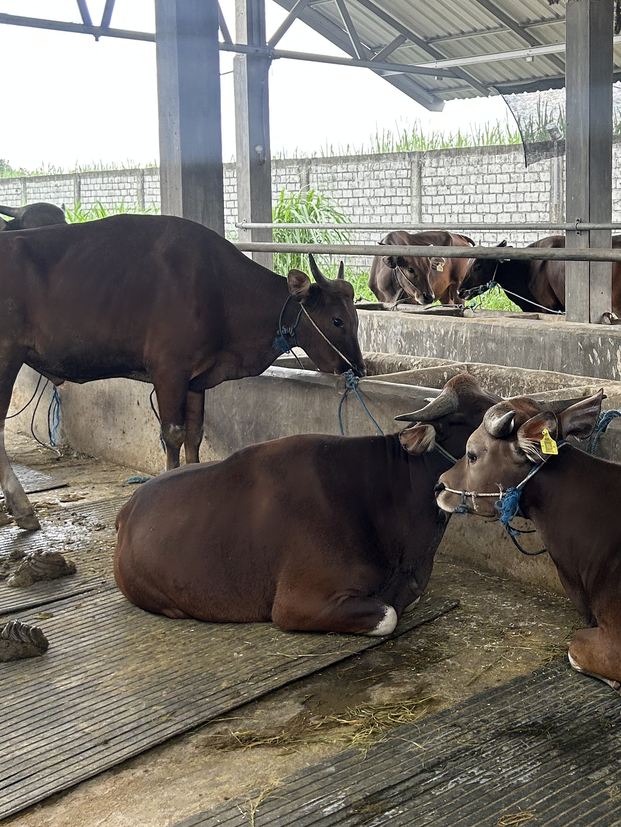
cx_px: 544
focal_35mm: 49
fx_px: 1172
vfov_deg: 38.8
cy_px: 333
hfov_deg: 28.7
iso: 50
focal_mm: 5.7
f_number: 1.5
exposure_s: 1/137
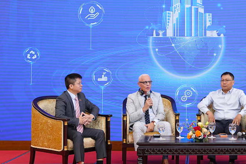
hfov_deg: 25.3
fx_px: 540
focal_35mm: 79
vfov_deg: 17.2
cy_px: 46
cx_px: 190
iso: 640
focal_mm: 42
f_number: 4
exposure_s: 1/100
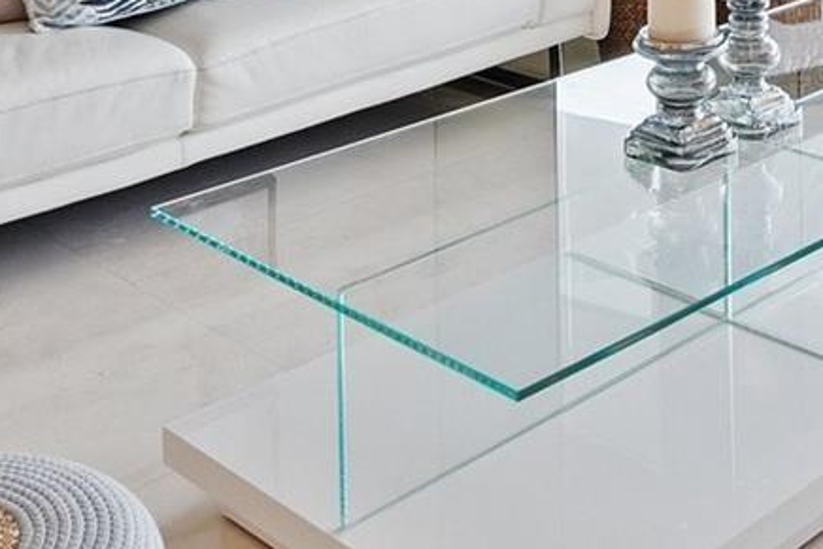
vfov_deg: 17.8
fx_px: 1509
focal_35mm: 66
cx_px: 747
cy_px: -345
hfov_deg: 29.2
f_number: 8
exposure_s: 1/20
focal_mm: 12
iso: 250
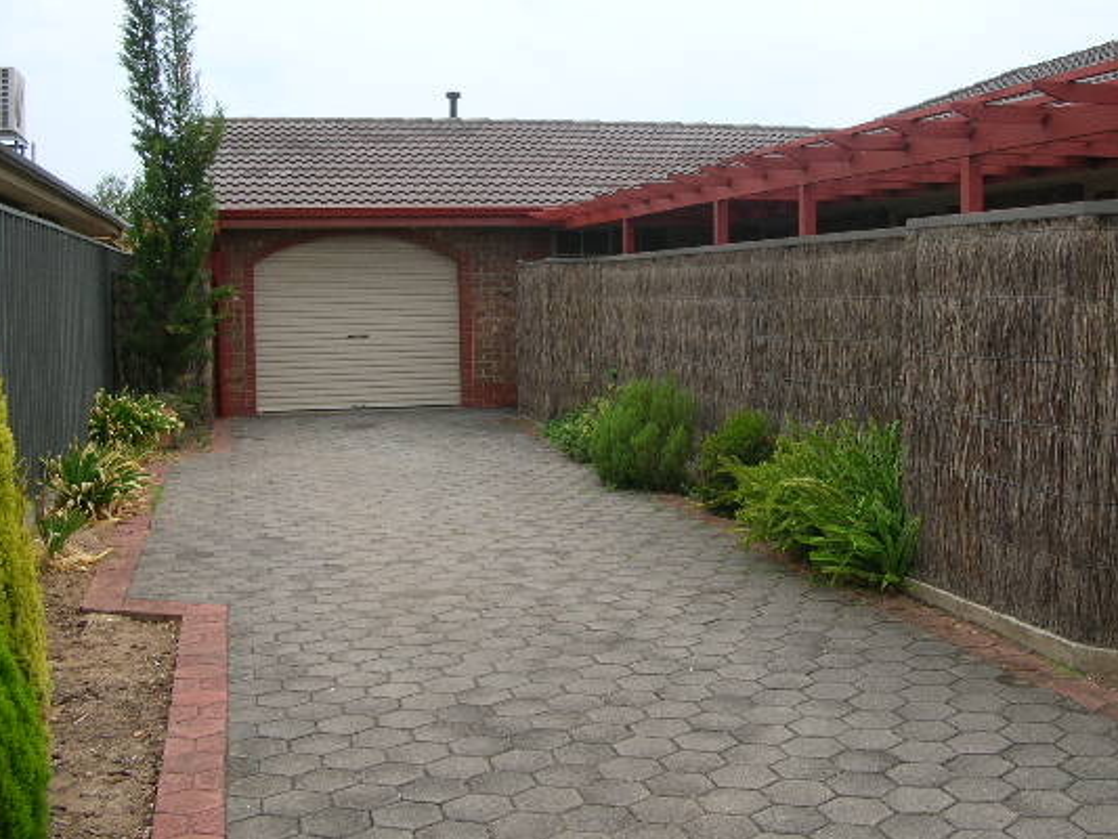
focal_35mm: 42
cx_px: 617
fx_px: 1357
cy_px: 352
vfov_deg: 34.3
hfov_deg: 44.7
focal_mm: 5.8
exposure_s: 1/296
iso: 50
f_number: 2.8
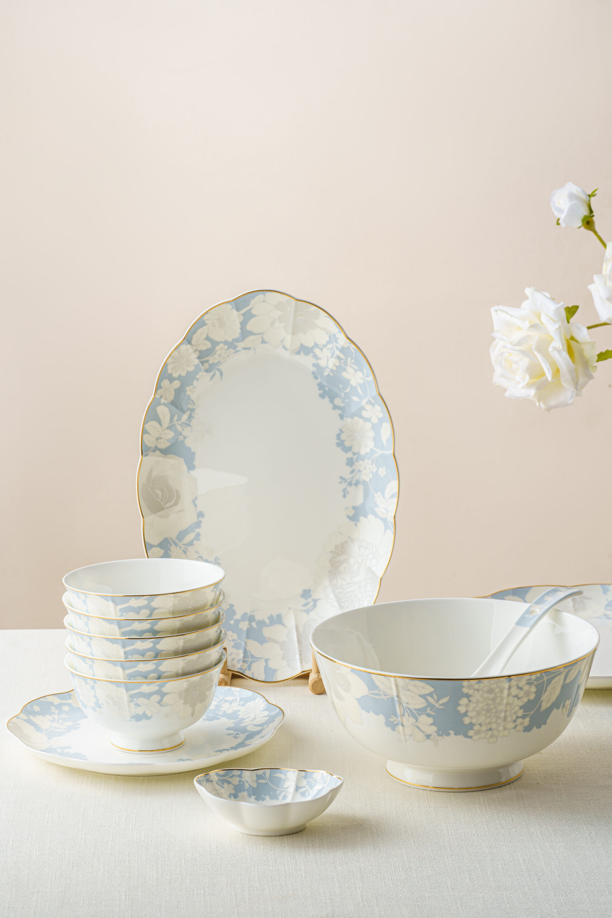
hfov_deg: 13.0
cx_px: 306
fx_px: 2677
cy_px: 459
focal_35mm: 105
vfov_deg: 19.5
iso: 100
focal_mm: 105
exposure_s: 1/125
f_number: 13
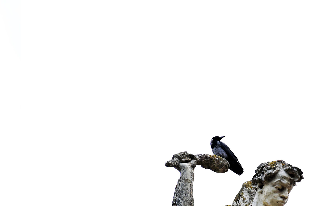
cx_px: 219
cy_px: 177
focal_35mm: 282
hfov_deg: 7.3
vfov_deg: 4.9
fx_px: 2427
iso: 1600
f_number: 5.6
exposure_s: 1/500
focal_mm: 105
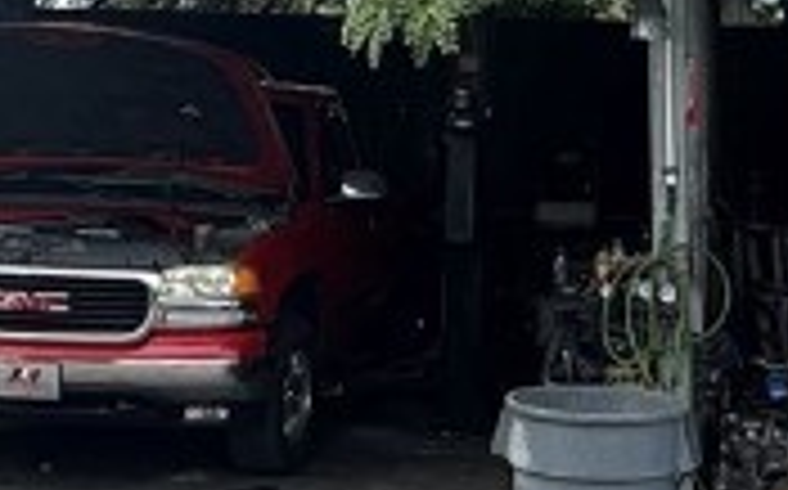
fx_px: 1867
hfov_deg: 23.5
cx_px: 639
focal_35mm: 87
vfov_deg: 14.9
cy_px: 346
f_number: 2.2
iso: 40
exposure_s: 1/508
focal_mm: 2.22
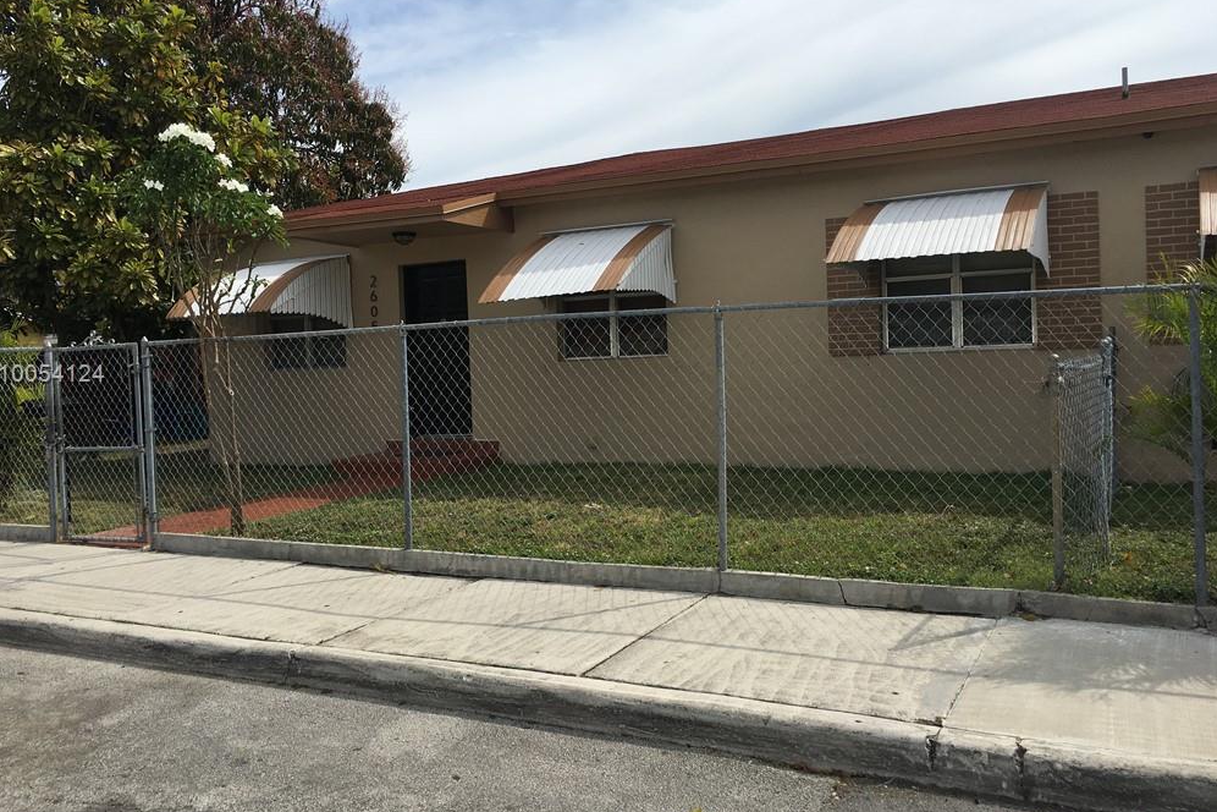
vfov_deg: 42.3
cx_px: 604
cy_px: 375
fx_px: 1048
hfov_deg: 60.3
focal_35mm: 31
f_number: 2.2
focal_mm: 4.15
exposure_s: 1/2564
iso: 25
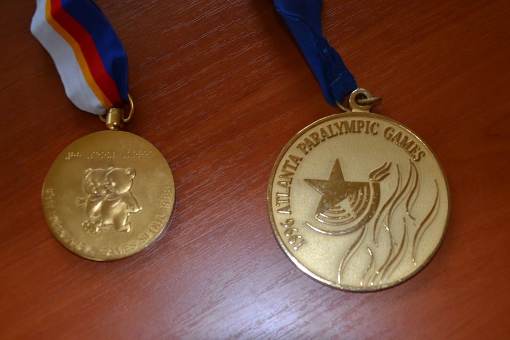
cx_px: 255
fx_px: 744
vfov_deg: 25.8
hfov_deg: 37.9
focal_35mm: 52
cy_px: 170
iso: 450
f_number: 4.5
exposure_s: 1/60
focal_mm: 35
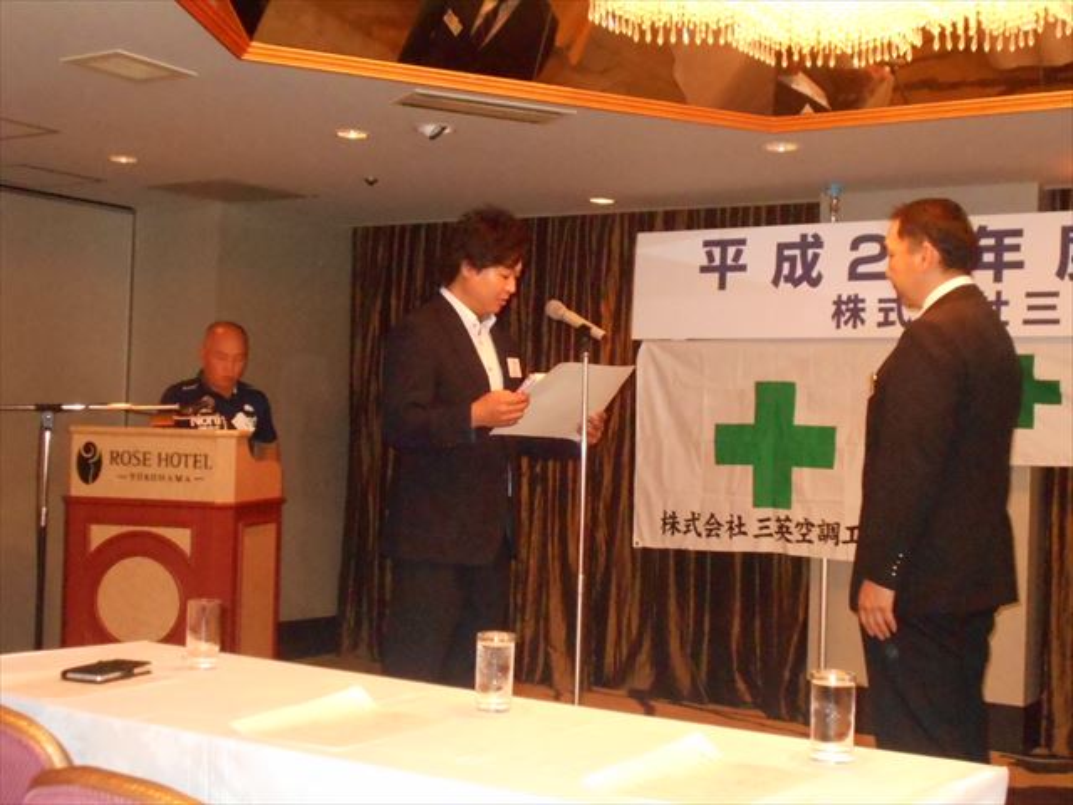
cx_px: 536
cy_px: 402
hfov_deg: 38.9
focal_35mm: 49
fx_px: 1519
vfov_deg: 29.7
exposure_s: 1/30
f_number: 4.5
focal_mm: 8.8
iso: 1400
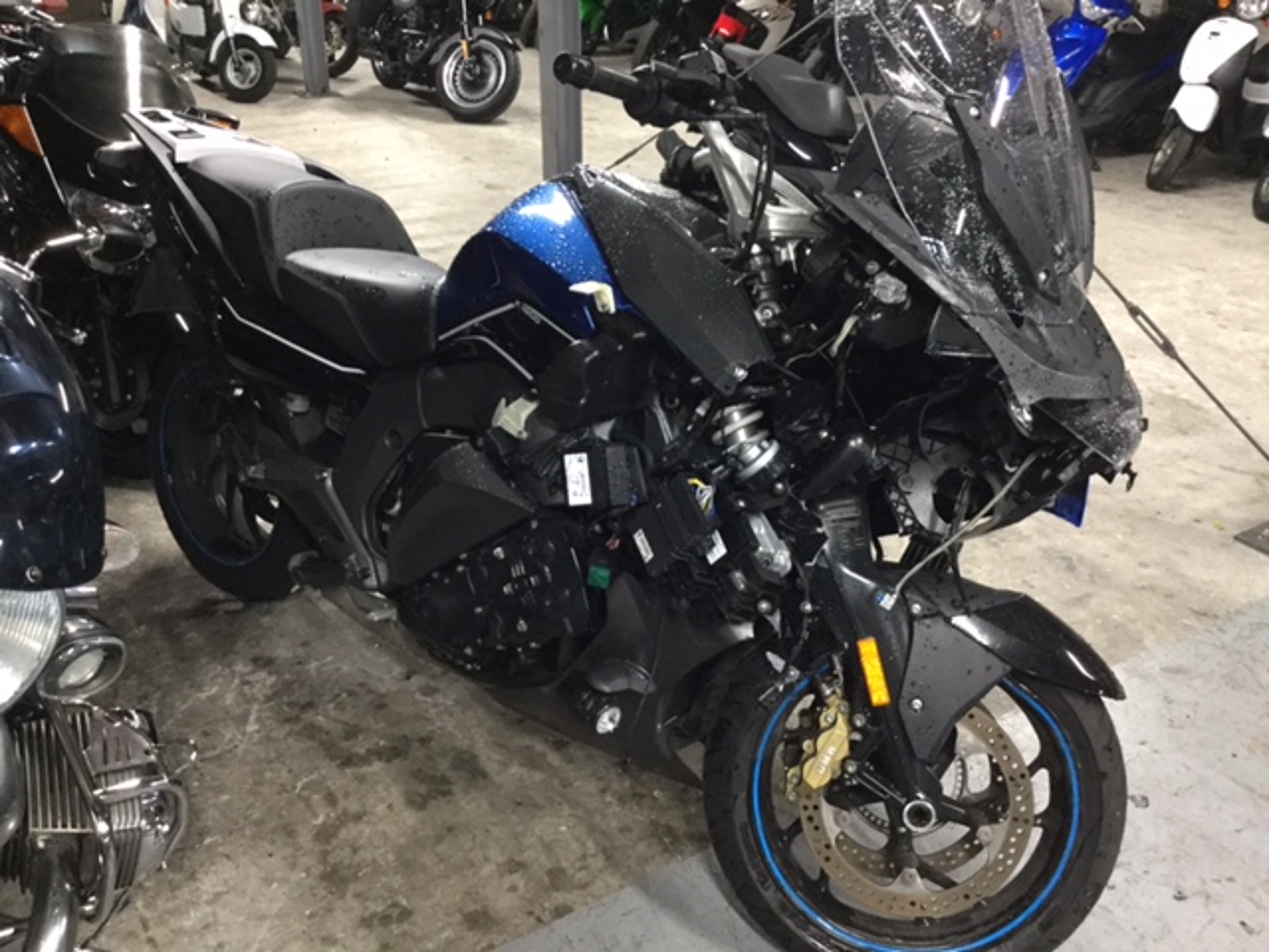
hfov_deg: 58.4
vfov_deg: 45.4
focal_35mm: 31
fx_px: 1136
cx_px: 634
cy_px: 476
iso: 200
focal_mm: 3.3
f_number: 2.4
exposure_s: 1/17
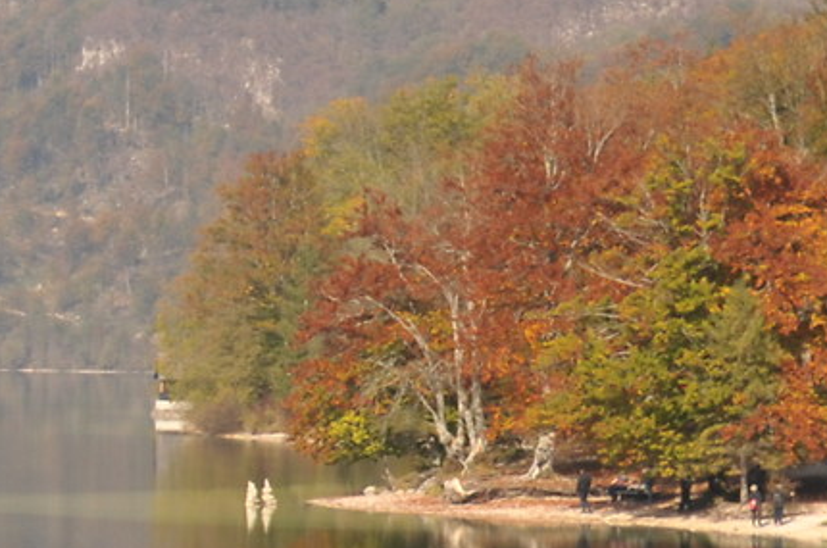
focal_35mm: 201
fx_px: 4609
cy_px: 167
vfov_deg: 6.8
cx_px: 1591
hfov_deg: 9.6
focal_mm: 24
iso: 200
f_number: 8
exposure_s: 1/250
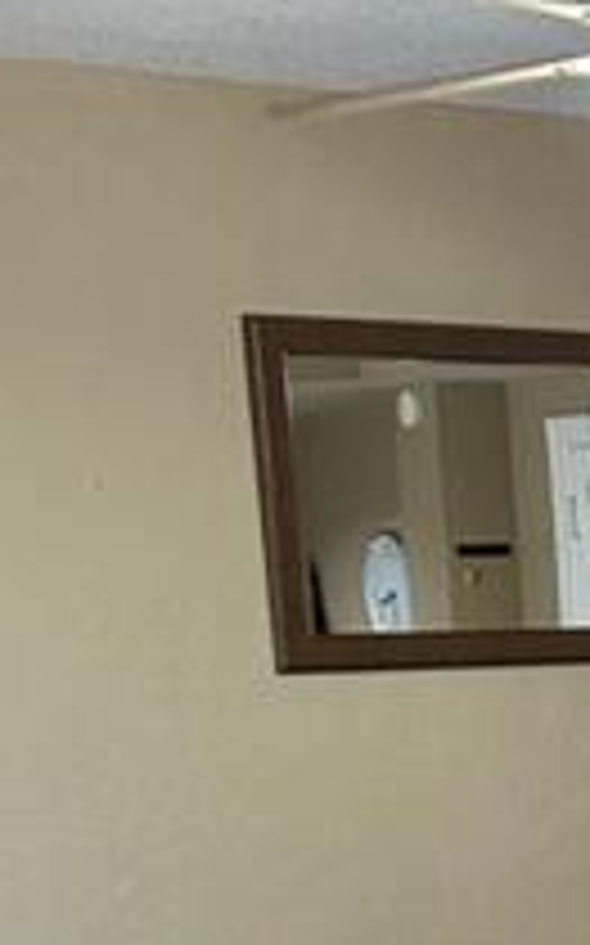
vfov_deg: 19.6
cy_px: 1066
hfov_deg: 11.5
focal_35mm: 101
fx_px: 2602
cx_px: 1225
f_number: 1.5
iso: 400
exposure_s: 1/60
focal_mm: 5.7
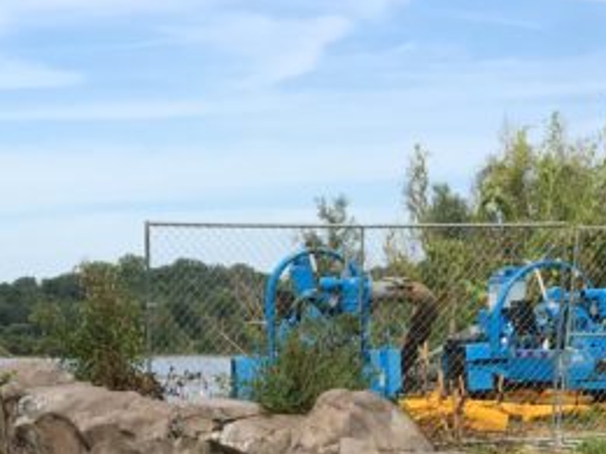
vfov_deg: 11.8
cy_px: 875
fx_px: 1996
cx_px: 280
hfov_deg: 17.3
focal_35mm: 114
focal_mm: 4.15
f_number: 2.2
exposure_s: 1/1374
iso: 25
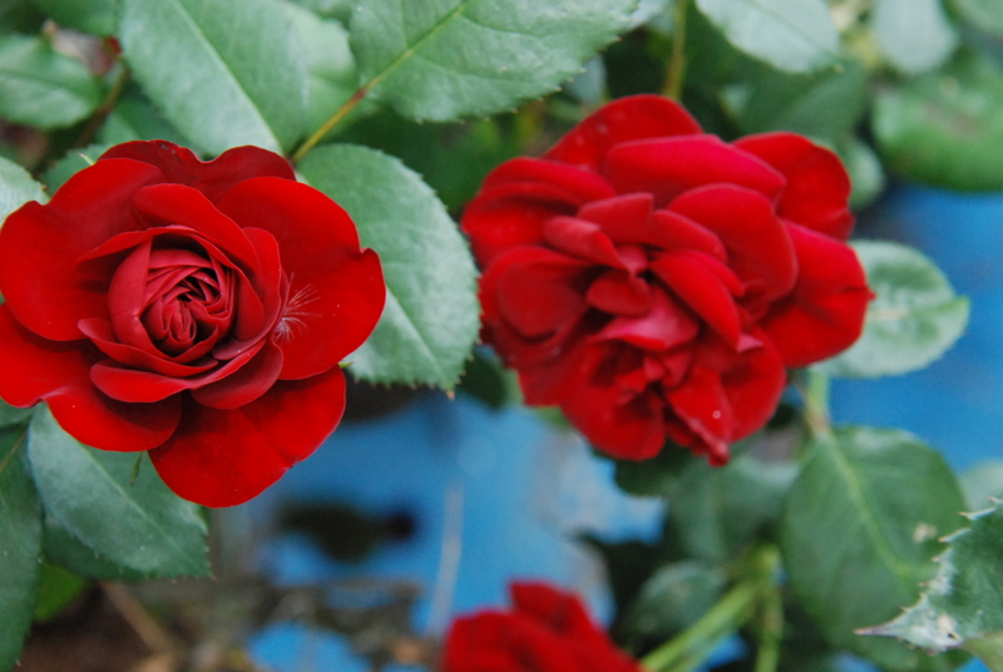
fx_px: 3013
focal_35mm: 108
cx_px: 502
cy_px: 336
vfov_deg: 12.7
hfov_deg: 18.9
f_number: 8
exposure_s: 1/125
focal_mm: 72
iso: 1600
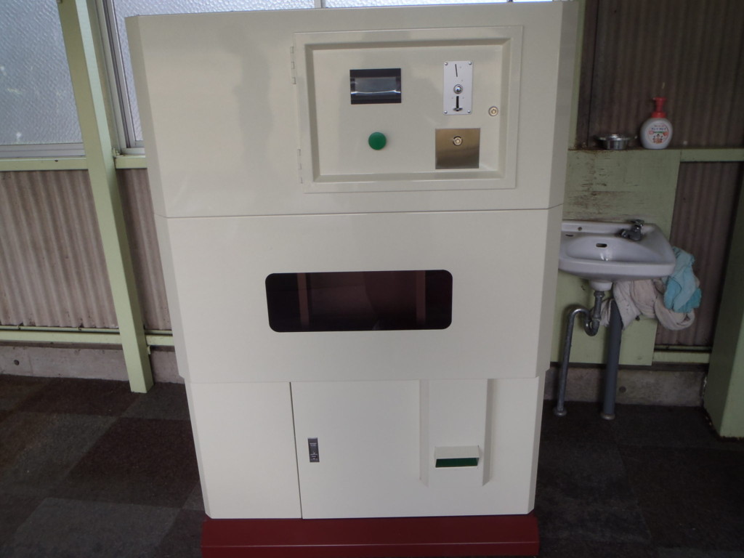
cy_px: 279
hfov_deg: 63.4
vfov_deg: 49.7
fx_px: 602
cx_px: 372
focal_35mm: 28
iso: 80
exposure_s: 1/80
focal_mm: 5
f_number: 4.5
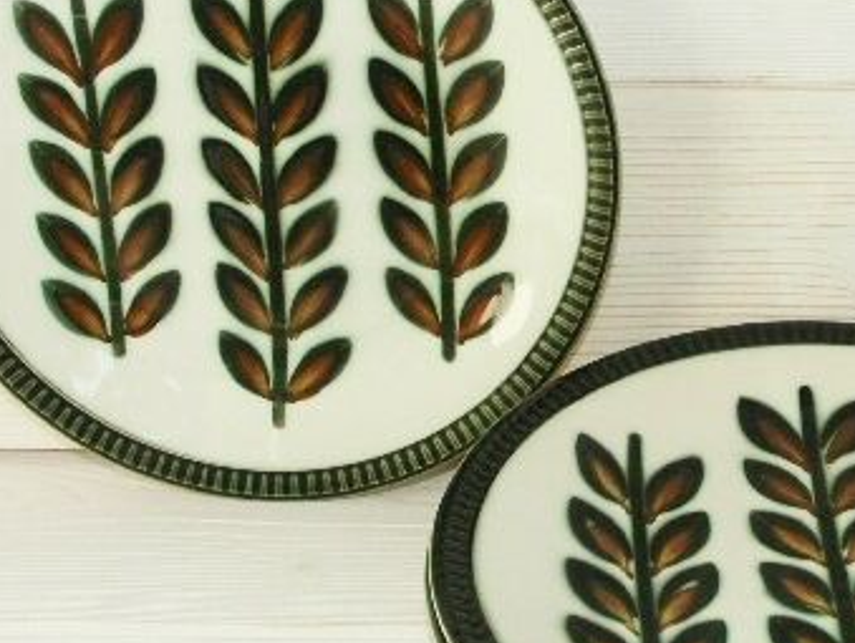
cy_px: 310
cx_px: 625
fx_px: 1632
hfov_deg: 29.0
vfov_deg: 22.3
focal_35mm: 66
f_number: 5
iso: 200
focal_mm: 9.05
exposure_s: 1/200
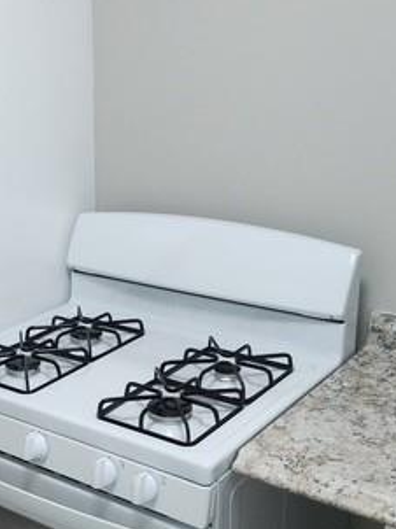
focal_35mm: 53
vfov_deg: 36.1
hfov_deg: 27.0
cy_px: 298
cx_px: 82
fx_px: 810
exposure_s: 1/50
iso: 150
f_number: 1.7
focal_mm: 4.71
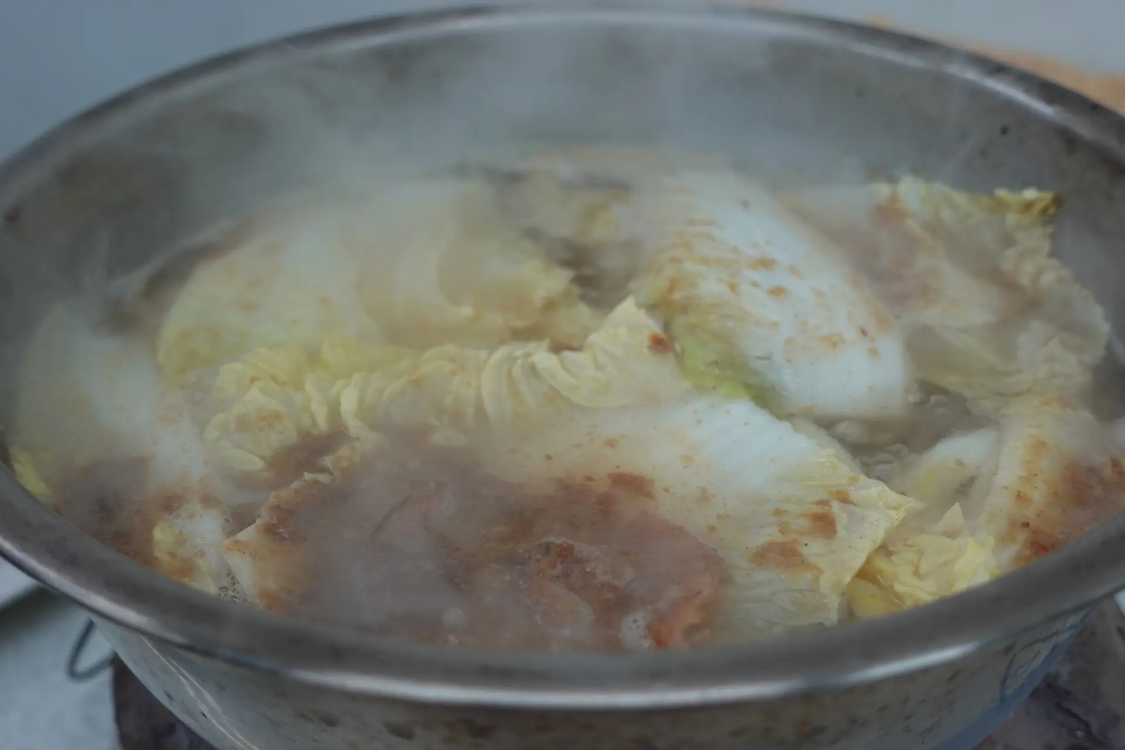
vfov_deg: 29.2
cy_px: 375
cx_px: 562
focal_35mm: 46
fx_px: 1437
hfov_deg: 42.7
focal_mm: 17.37
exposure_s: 1/80
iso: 125
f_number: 3.2
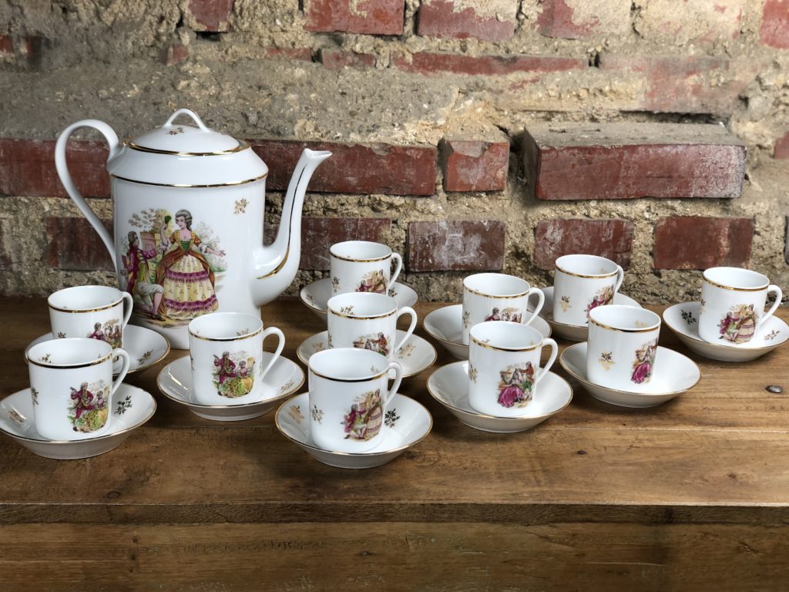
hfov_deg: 36.8
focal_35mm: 52
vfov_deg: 28.0
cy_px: 296
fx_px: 1185
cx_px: 394
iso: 40
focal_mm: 6
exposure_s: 1/50
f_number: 2.4
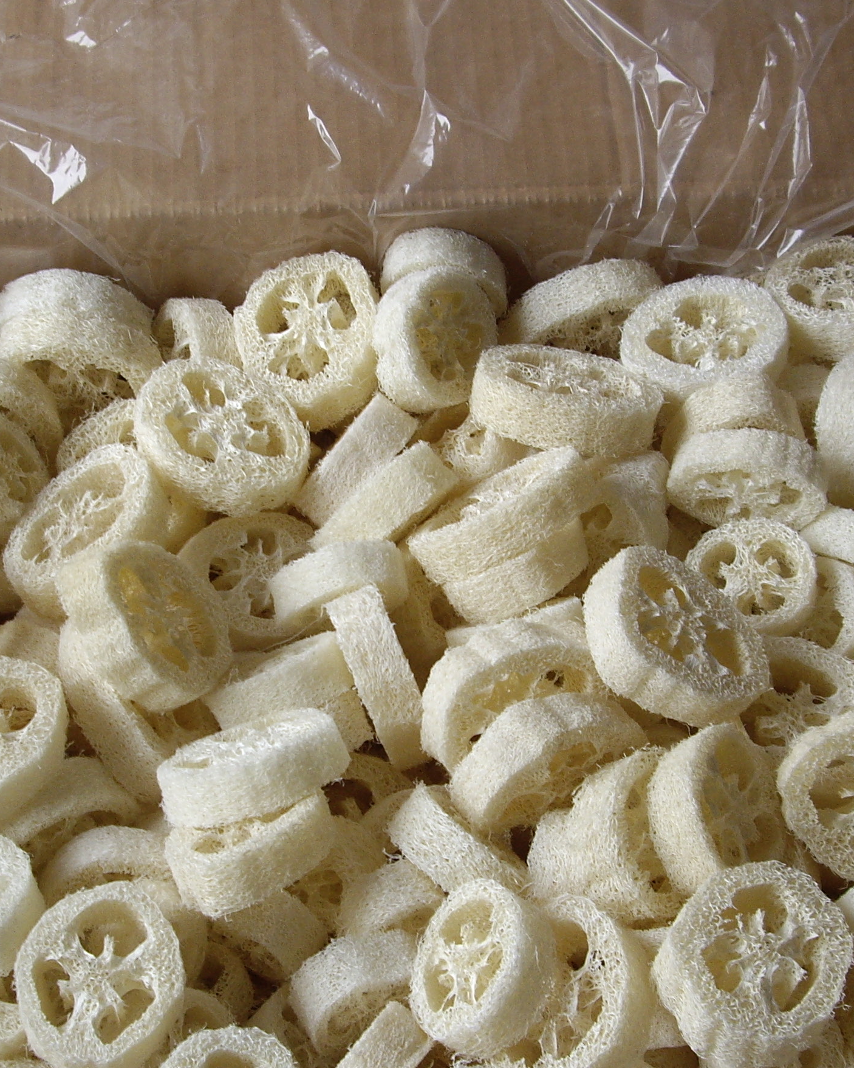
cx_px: 440
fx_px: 2432
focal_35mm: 77
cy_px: 599
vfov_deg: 24.7
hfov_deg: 19.9
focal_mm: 7.9
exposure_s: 1/100
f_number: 2.8
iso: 100
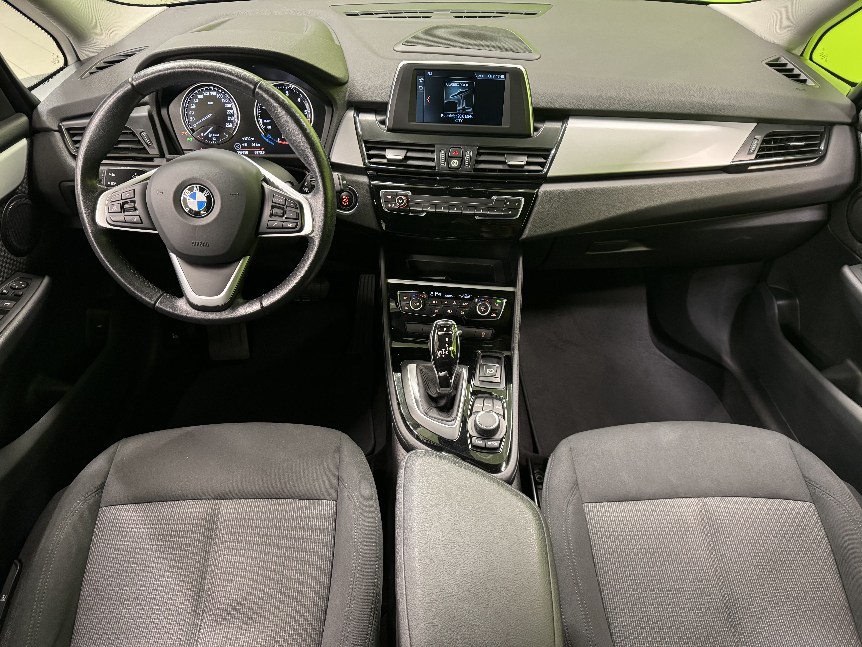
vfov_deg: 56.8
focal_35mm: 24
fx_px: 598
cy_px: 324
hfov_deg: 71.6
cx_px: 431
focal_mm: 6.76
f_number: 1.78
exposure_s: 1/33
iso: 800
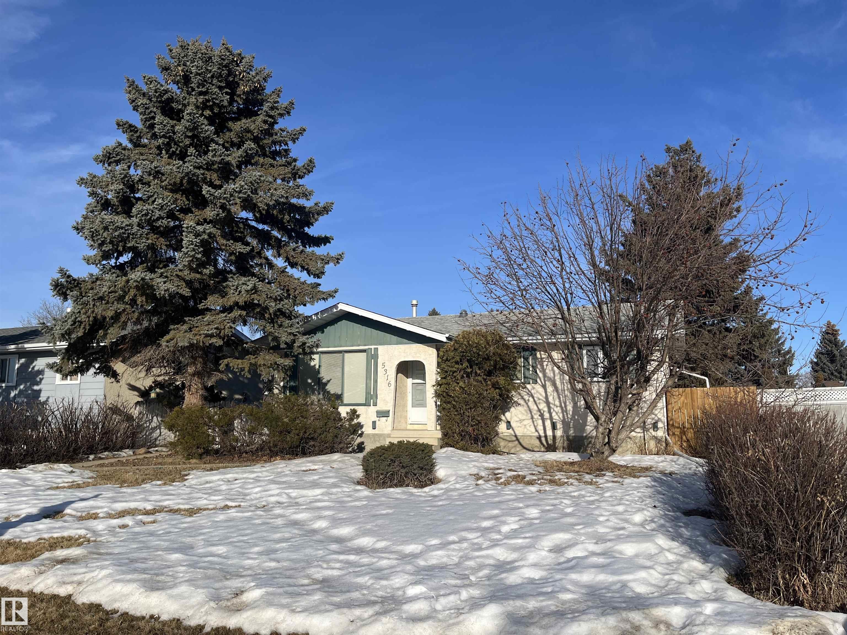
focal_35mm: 26
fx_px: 636
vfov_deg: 53.1
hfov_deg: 67.3
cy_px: 318
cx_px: 424
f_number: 1.6
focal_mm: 5.1
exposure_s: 1/5076
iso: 50
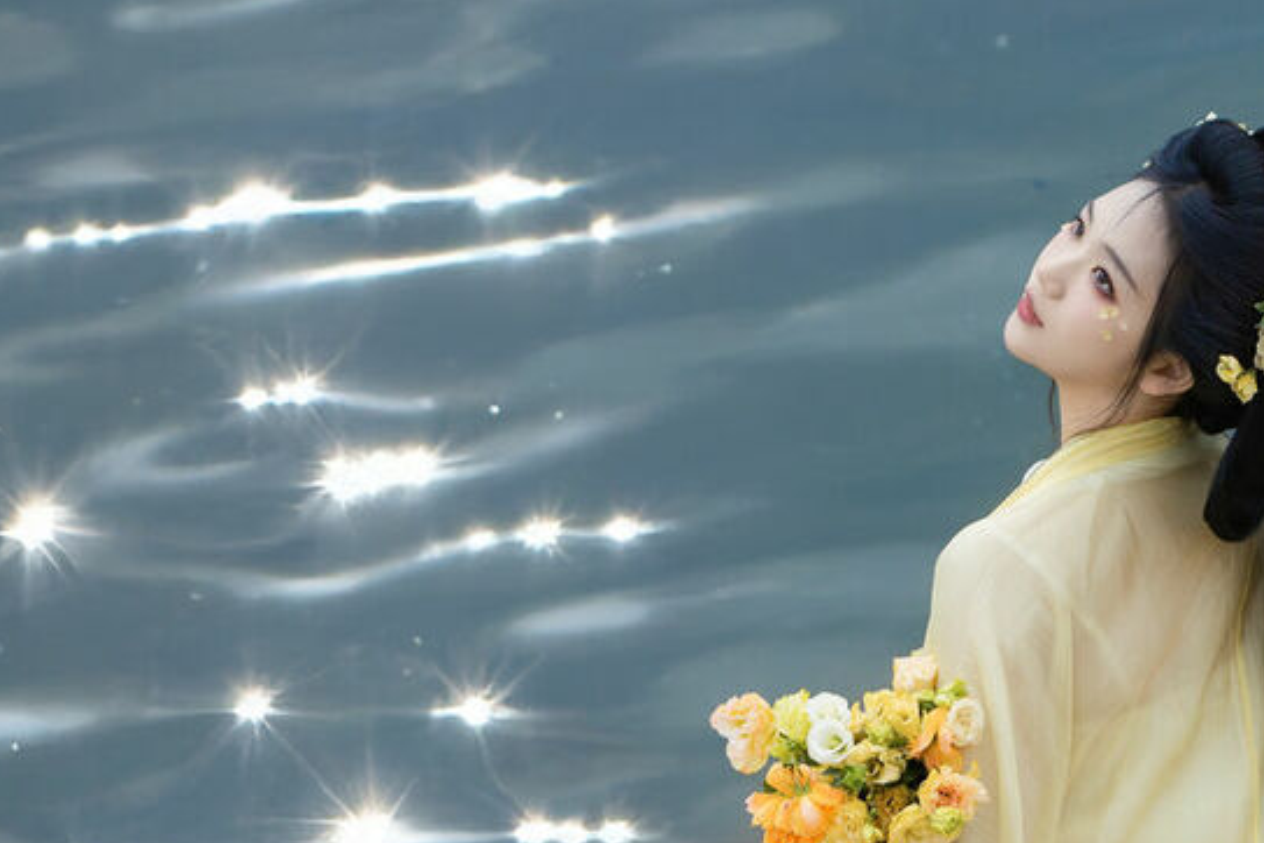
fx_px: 8286
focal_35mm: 236
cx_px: 896
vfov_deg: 5.8
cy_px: 568
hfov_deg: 8.7
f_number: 4.5
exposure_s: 1/640
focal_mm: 123
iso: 200
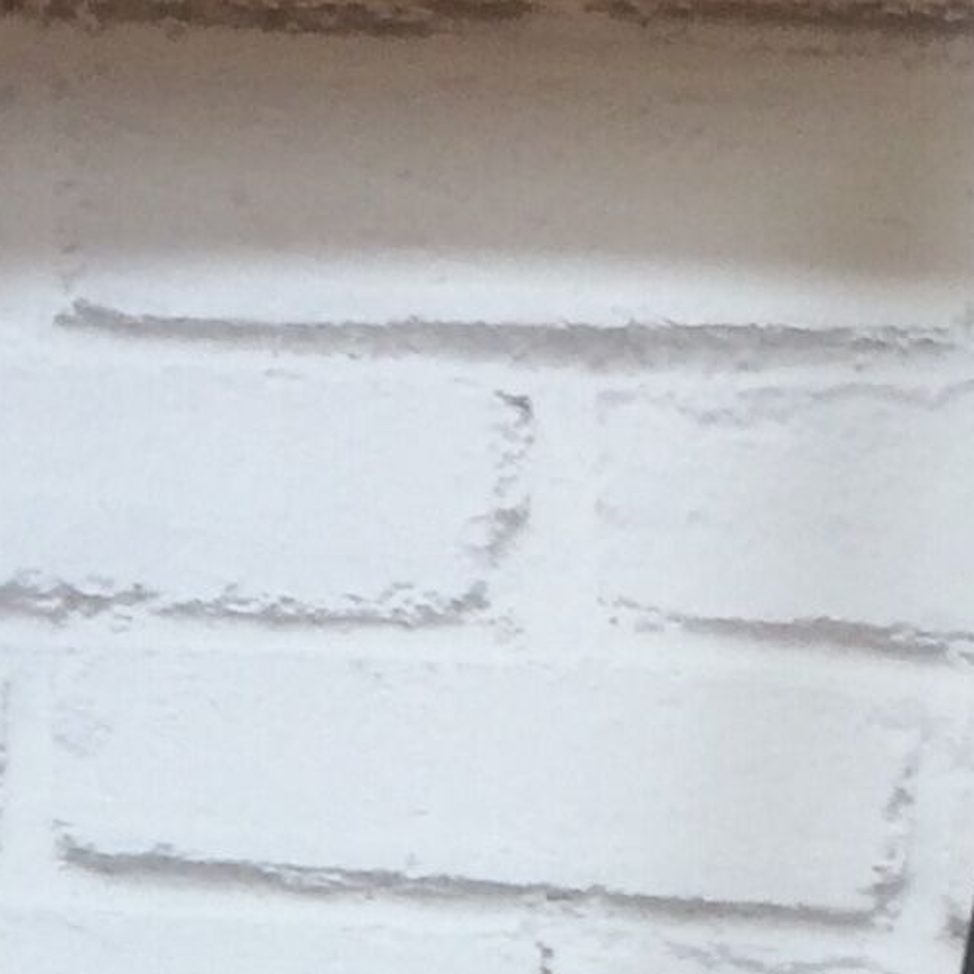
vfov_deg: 9.9
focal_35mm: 166
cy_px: 1853
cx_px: -272
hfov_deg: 10.3
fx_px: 5284
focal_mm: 4.15
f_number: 2.2
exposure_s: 1/100
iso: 50
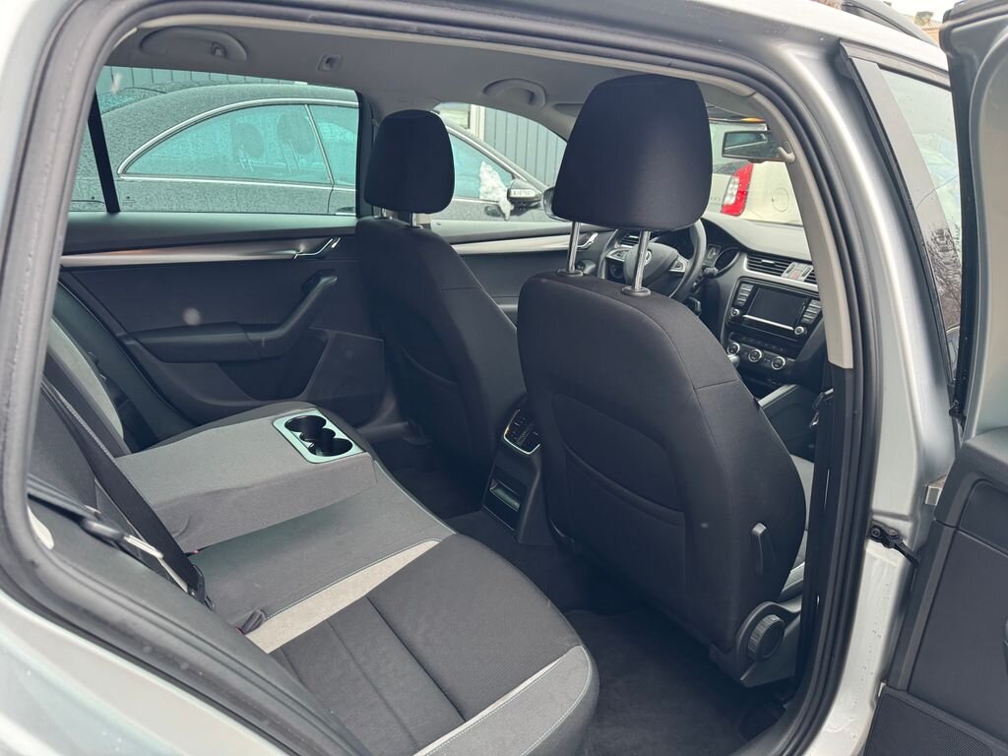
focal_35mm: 24
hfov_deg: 71.6
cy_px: 378
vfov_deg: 56.8
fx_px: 699
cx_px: 504
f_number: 1.78
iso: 200
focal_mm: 6.76
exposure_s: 1/68
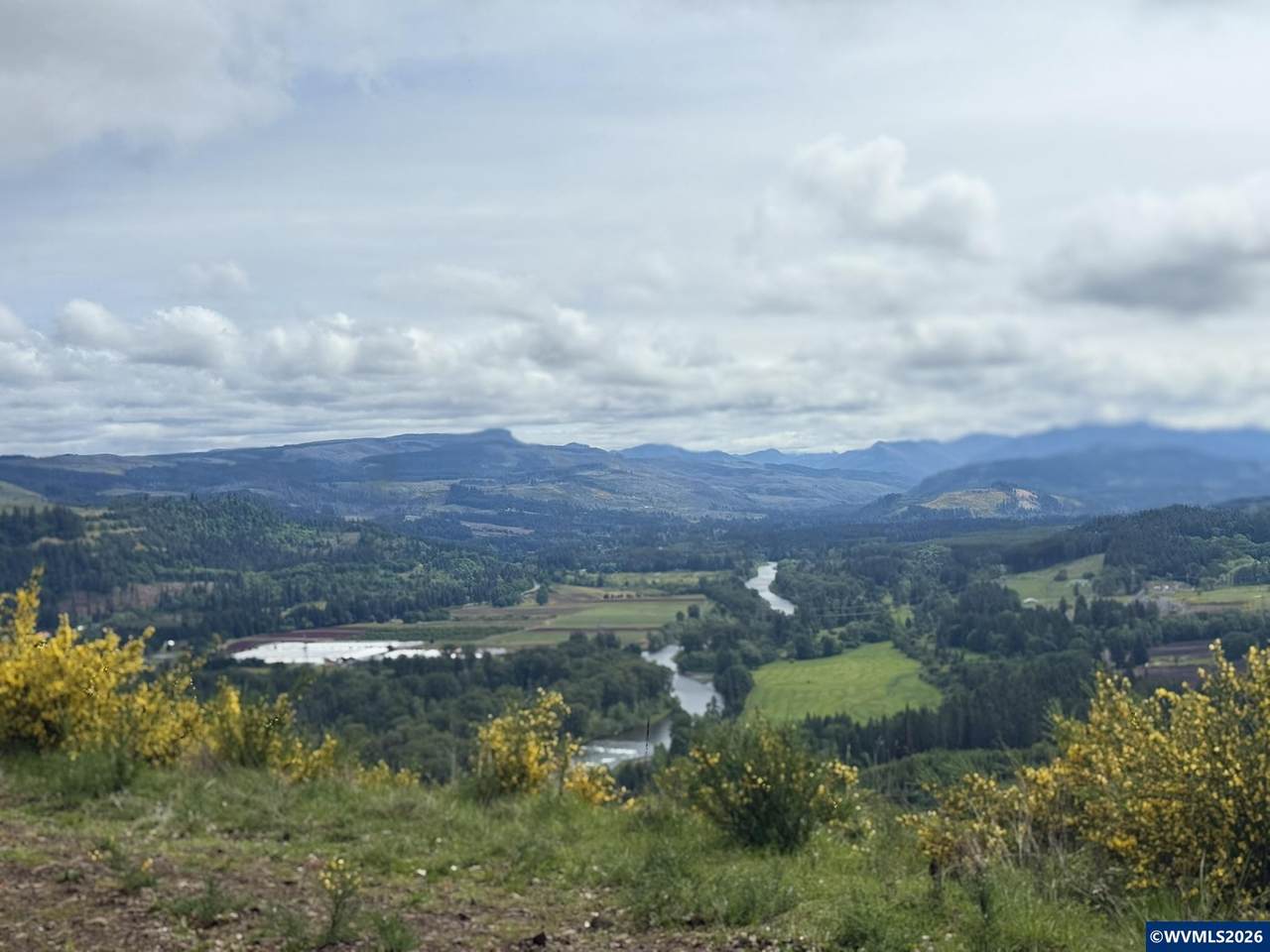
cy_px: 476
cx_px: 635
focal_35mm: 48
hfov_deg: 39.7
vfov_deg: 30.3
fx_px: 1761
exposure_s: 1/11364
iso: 64
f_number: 1.78
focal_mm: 6.76
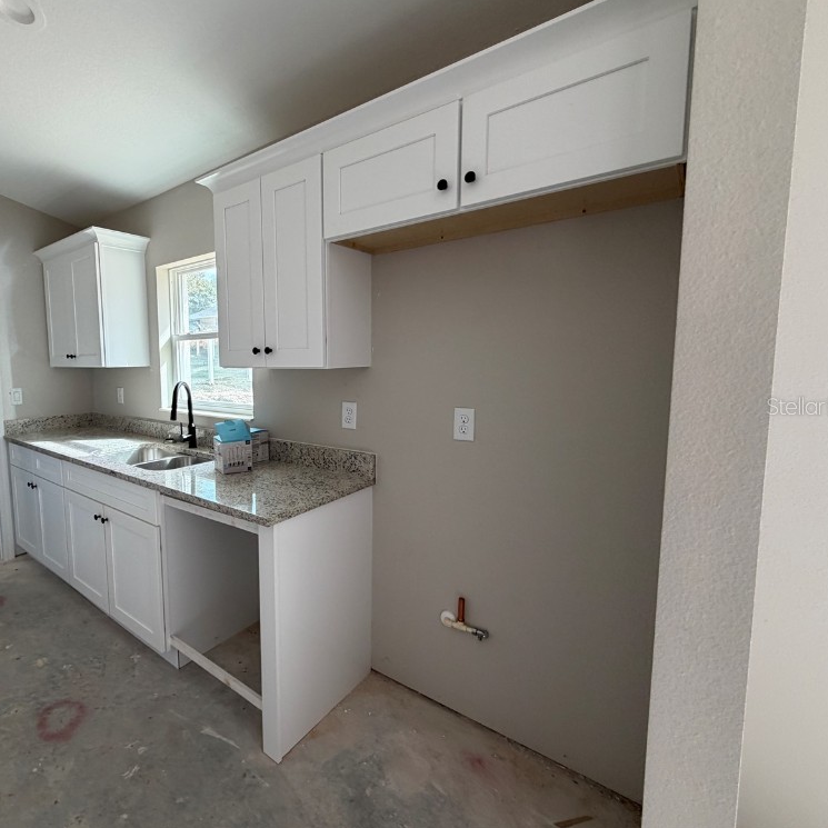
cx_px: 302
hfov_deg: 82.1
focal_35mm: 17
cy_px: 406
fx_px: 460
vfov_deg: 84.0
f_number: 2.2
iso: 125
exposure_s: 1/121
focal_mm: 2.22
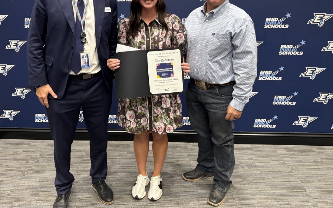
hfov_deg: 64.4
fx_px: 263
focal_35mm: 29
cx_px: 146
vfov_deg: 42.6
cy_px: 70
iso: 320
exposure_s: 1/60
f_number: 1.78
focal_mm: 6.76
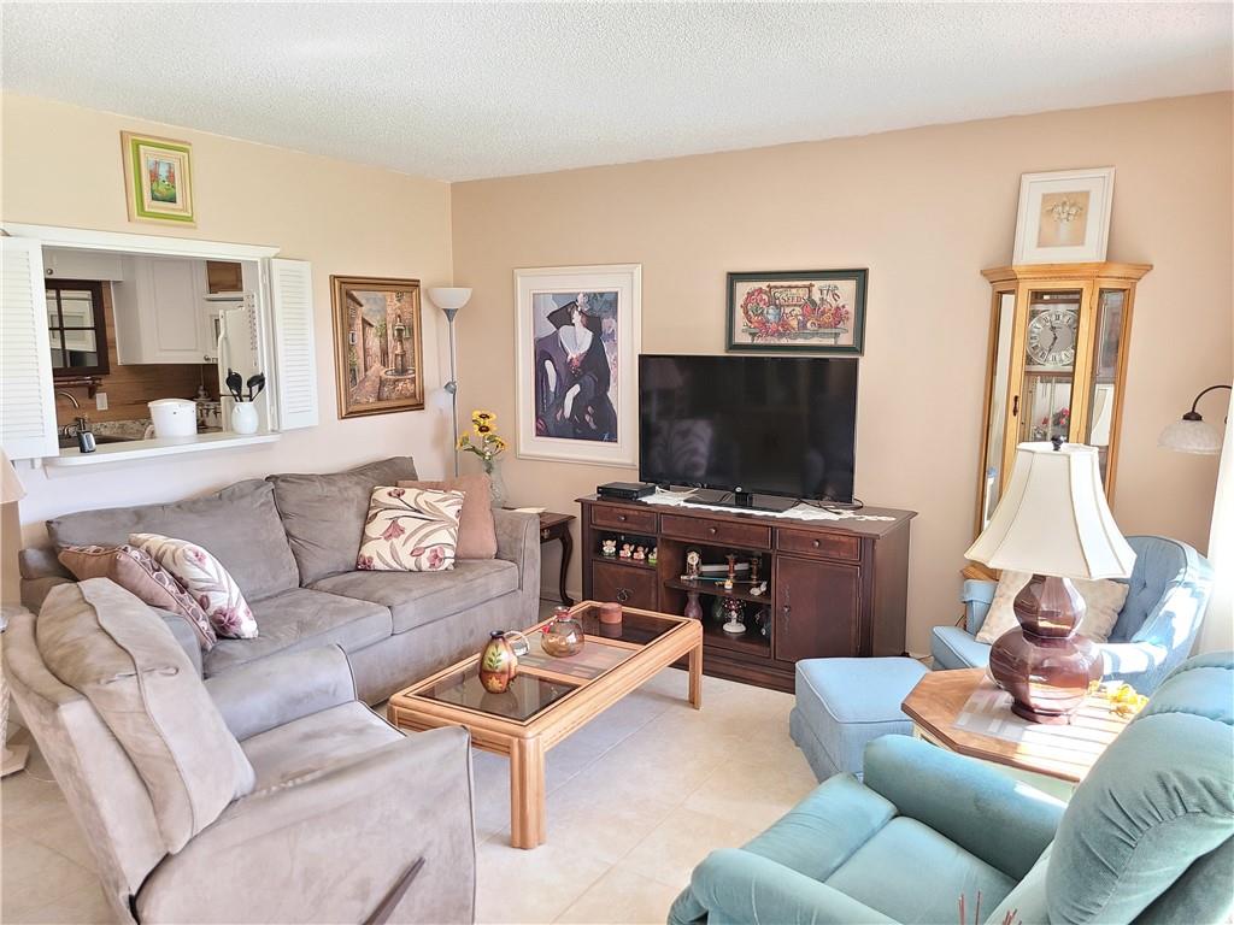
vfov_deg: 53.1
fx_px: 927
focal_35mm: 26
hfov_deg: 67.3
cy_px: 462
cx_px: 617
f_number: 1.8
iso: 250
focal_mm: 5.4
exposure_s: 1/59
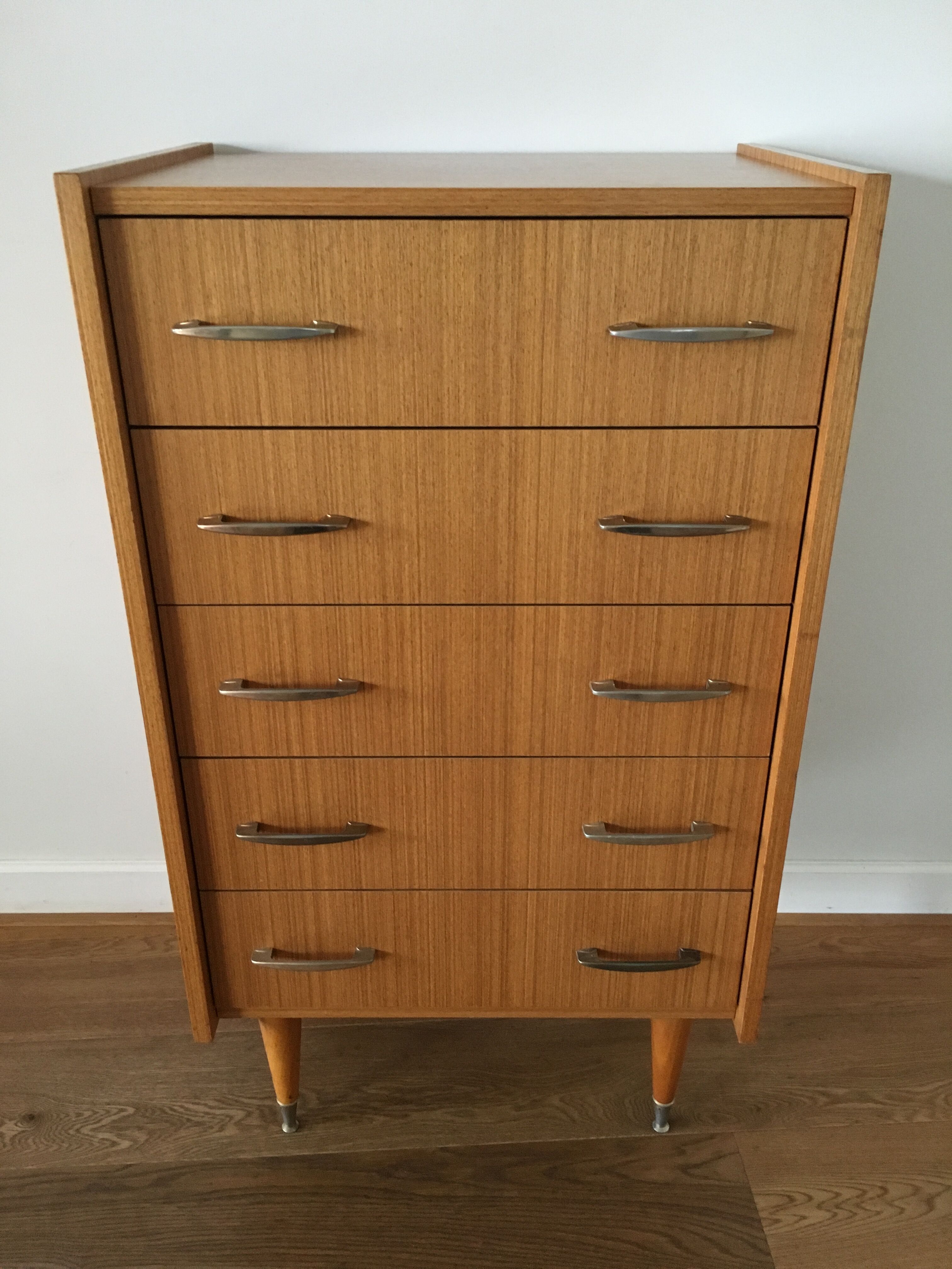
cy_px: 634
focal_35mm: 29
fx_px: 1063
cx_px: 476
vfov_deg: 61.7
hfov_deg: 48.2
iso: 200
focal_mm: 4.15
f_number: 2.2
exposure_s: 1/20
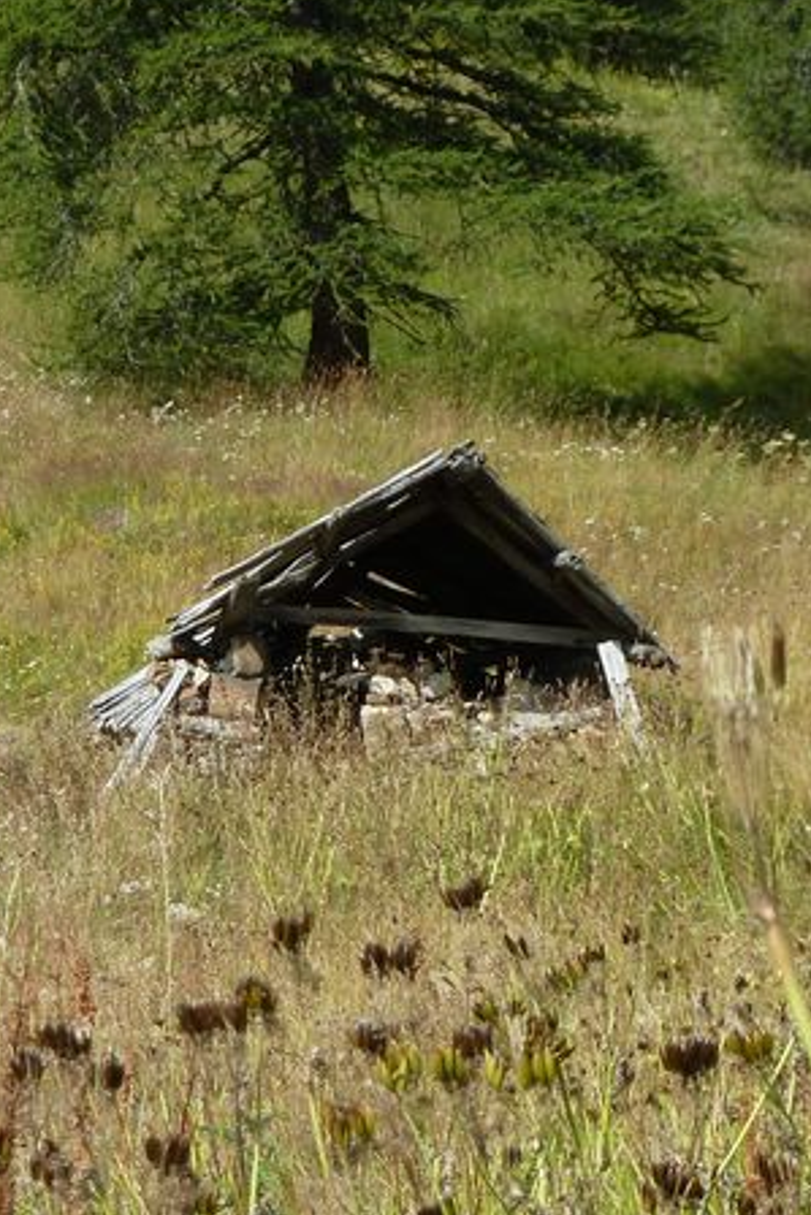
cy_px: 559
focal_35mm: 154
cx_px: 355
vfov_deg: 13.3
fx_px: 5199
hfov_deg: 8.9
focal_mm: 13.7
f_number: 4.2
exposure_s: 1/400
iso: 80
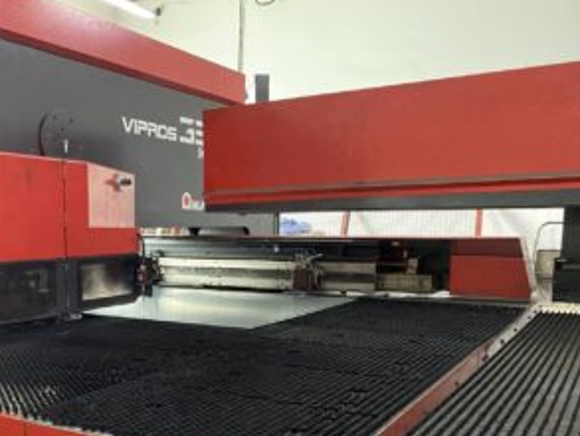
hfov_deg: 45.3
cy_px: 321
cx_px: 150
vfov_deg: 35.3
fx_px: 670
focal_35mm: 40
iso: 640
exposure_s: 1/35
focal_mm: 4.25
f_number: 1.8
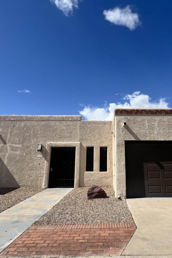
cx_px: 107
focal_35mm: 19
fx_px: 136
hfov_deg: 63.7
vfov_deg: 86.9
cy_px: 127
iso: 32
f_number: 1.8
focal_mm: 1.57
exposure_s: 1/2421
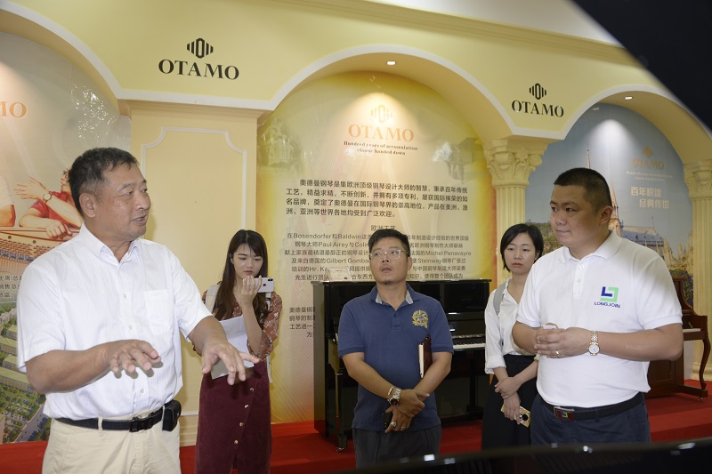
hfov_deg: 65.5
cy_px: 237
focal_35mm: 28
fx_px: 554
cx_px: 356
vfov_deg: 46.4
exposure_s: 1/30
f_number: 4.5
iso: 800
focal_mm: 28
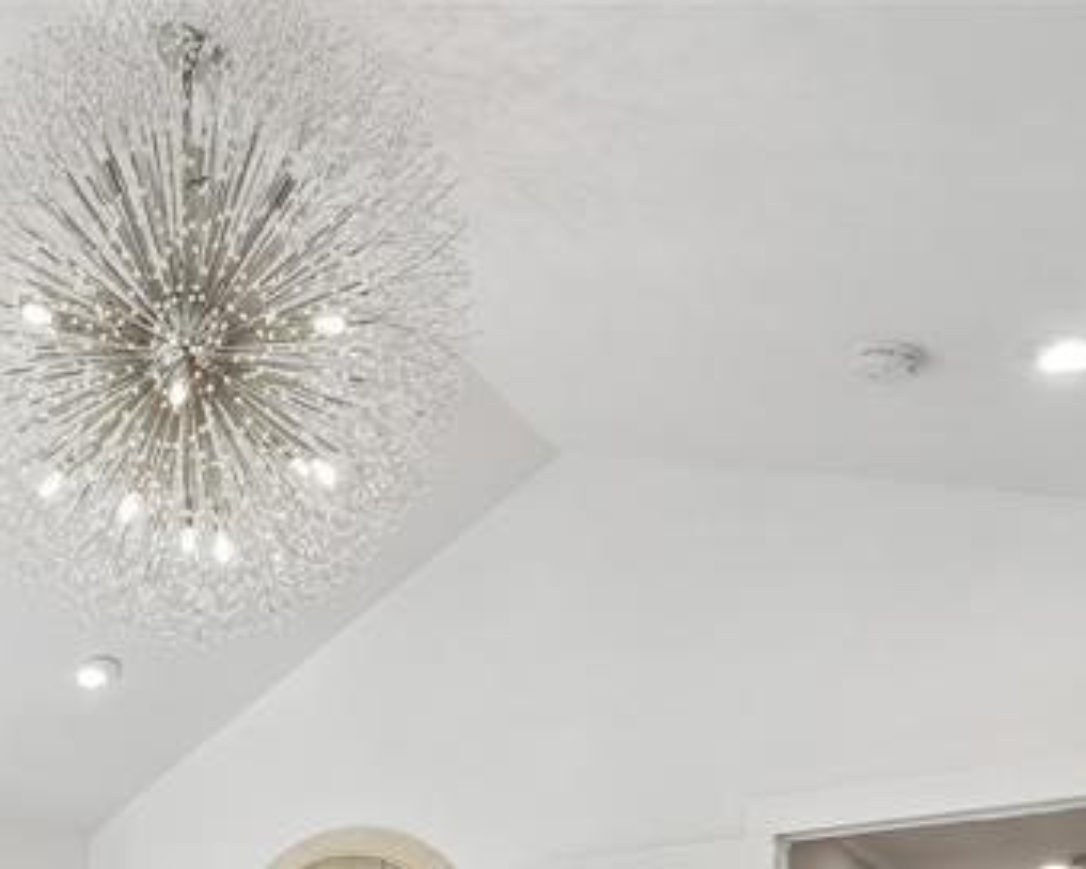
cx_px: 151
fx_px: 1092
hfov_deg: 48.4
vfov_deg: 33.5
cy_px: 1090
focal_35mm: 34
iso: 160
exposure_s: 1/15
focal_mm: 12
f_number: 10
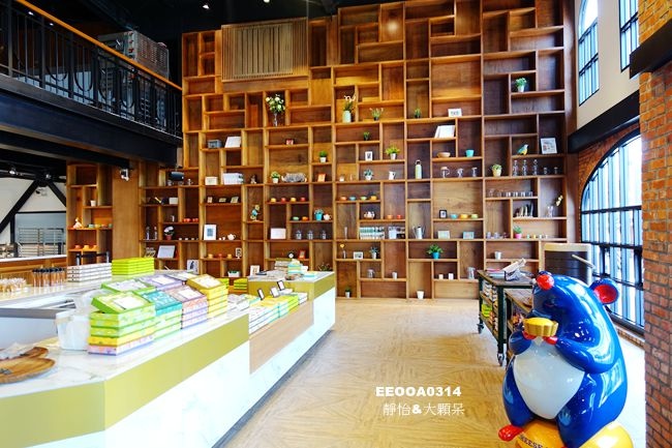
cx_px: 336
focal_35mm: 24
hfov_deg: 73.8
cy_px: 224
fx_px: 448
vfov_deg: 53.1
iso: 125
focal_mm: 8.8
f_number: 2.2
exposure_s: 1/30
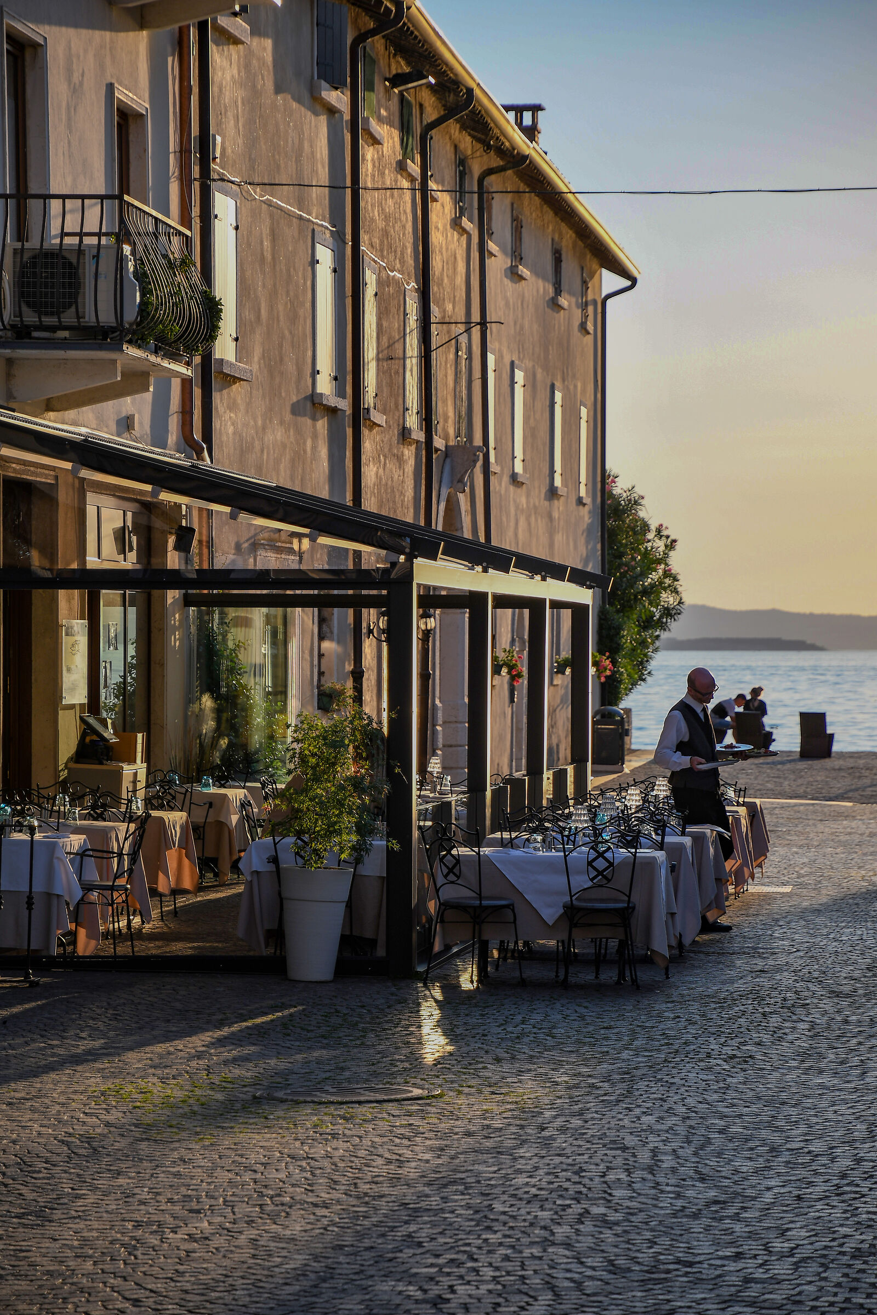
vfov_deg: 17.1
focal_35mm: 120
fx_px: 4385
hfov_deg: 11.4
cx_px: 438
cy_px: 658
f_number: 4
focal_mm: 80
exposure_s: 1/640
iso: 100
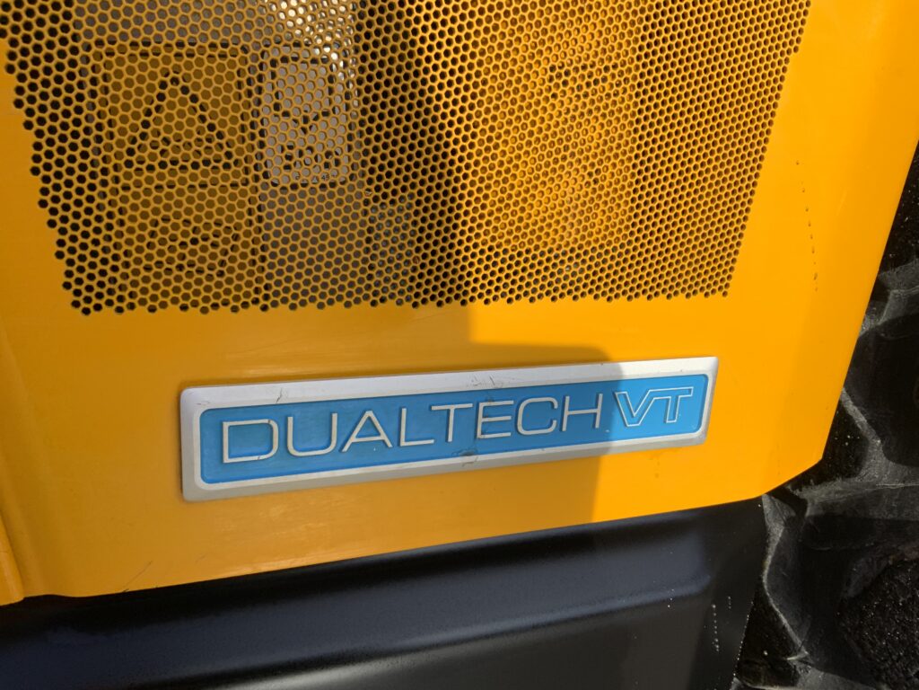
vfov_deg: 48.2
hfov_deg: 61.7
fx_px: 770
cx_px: 460
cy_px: 345
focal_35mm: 29
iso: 16
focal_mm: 3
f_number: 1.8
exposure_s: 1/1121
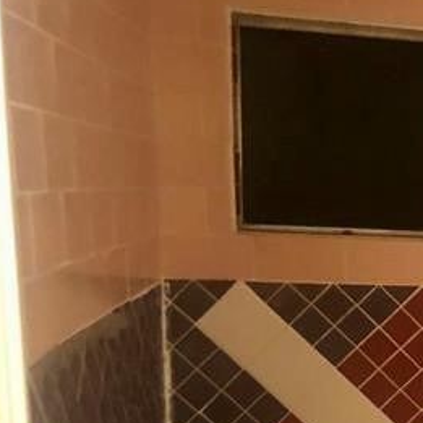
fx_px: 1051
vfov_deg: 21.6
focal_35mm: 76
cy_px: 465
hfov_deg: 20.0
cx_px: 617
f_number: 1.8
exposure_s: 1/4
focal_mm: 3.99
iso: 100
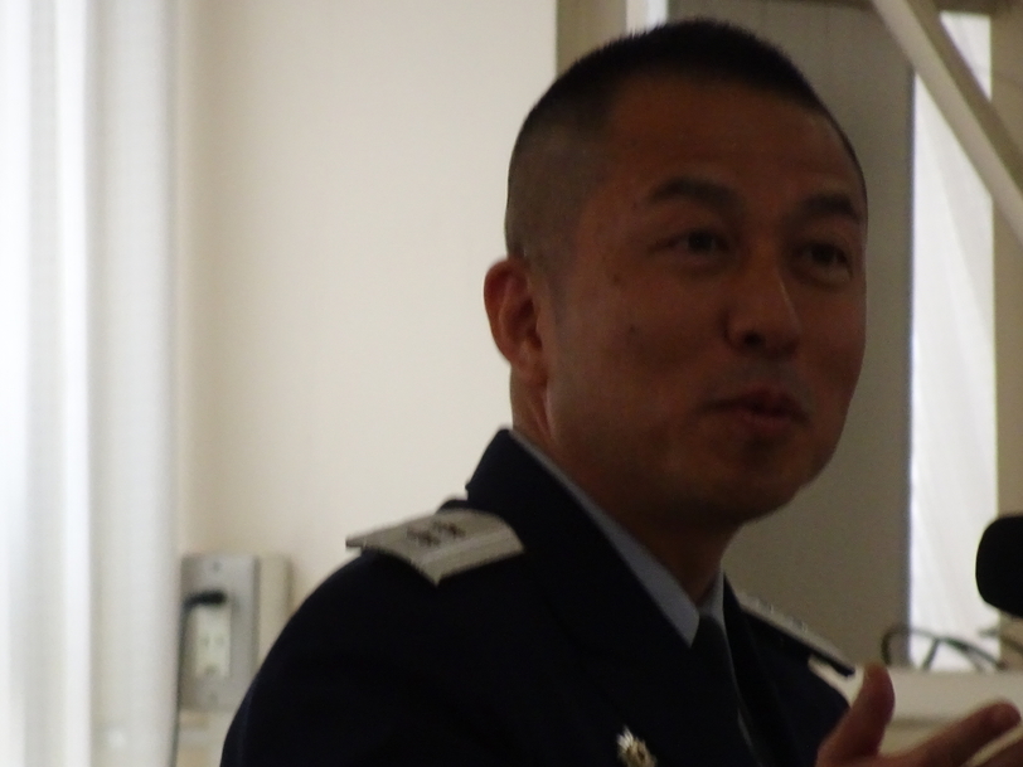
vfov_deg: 1.8
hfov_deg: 2.3
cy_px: 374
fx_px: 24943
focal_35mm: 844
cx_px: 494
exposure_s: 1/250
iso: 400
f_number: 6.3
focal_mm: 97.48
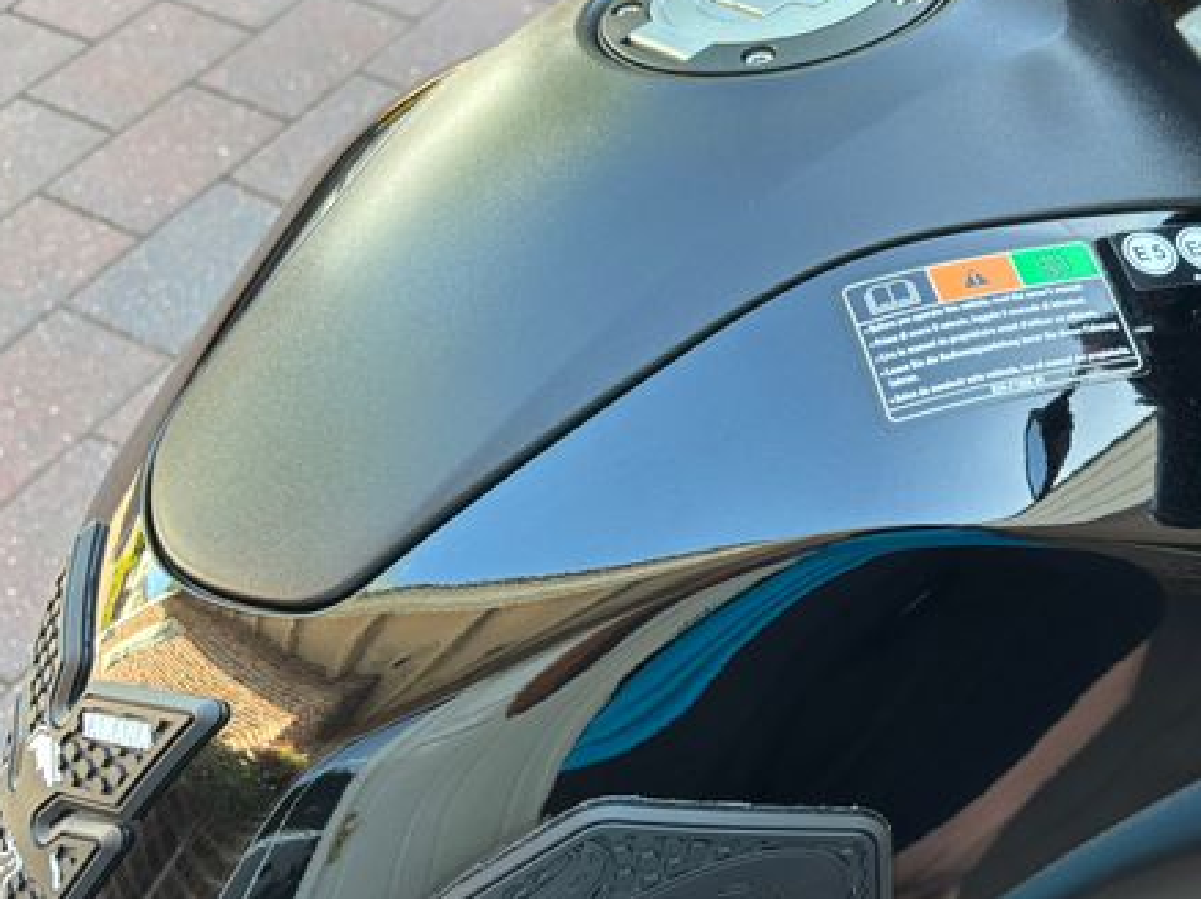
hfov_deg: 48.1
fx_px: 1318
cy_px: 573
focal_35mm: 38
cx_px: 806
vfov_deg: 37.4
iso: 125
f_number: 1.6
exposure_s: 1/121
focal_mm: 5.96
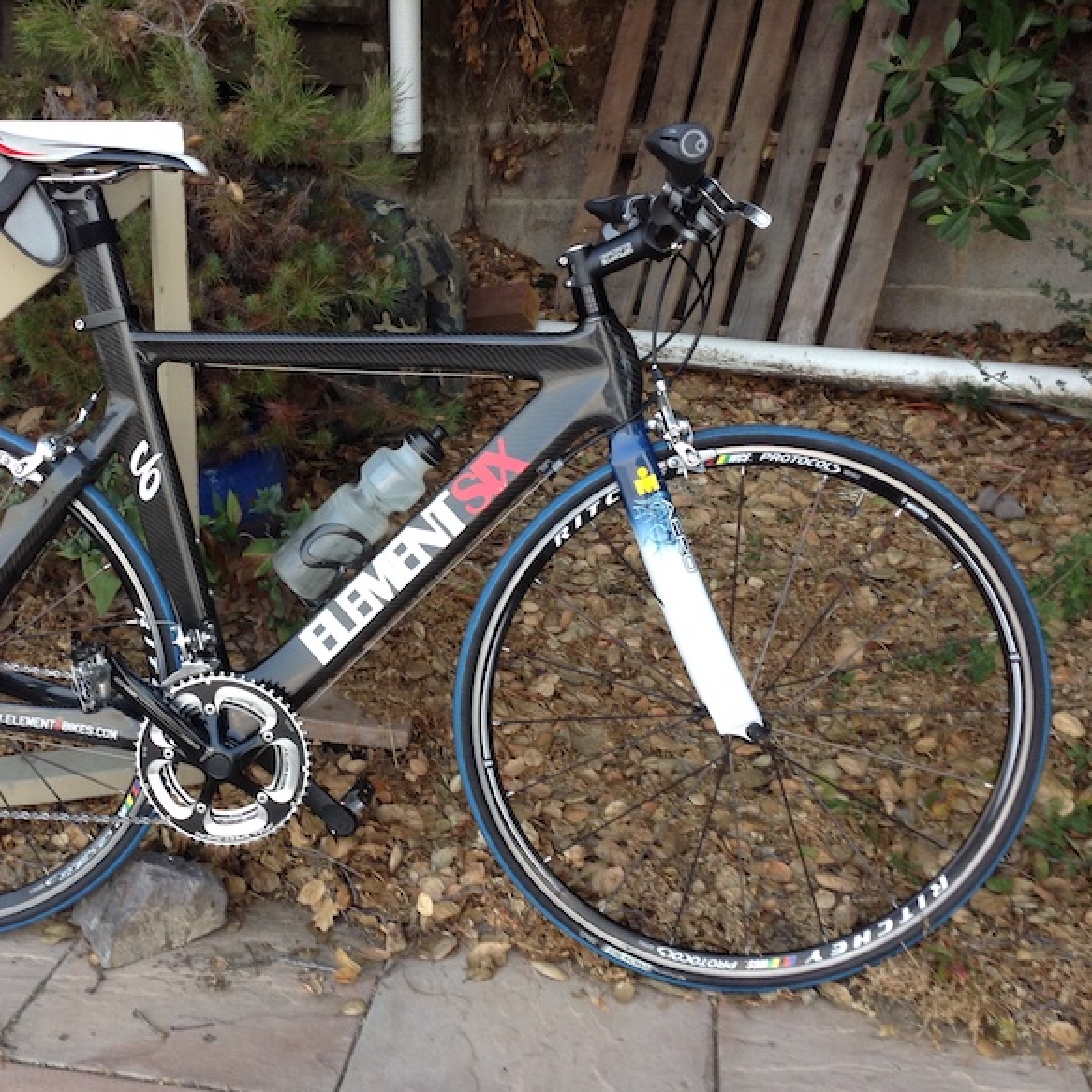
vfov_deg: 41.9
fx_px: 1428
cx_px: 393
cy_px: 554
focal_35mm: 40
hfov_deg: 41.5
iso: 25
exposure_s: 1/40
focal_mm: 3.3
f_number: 2.4
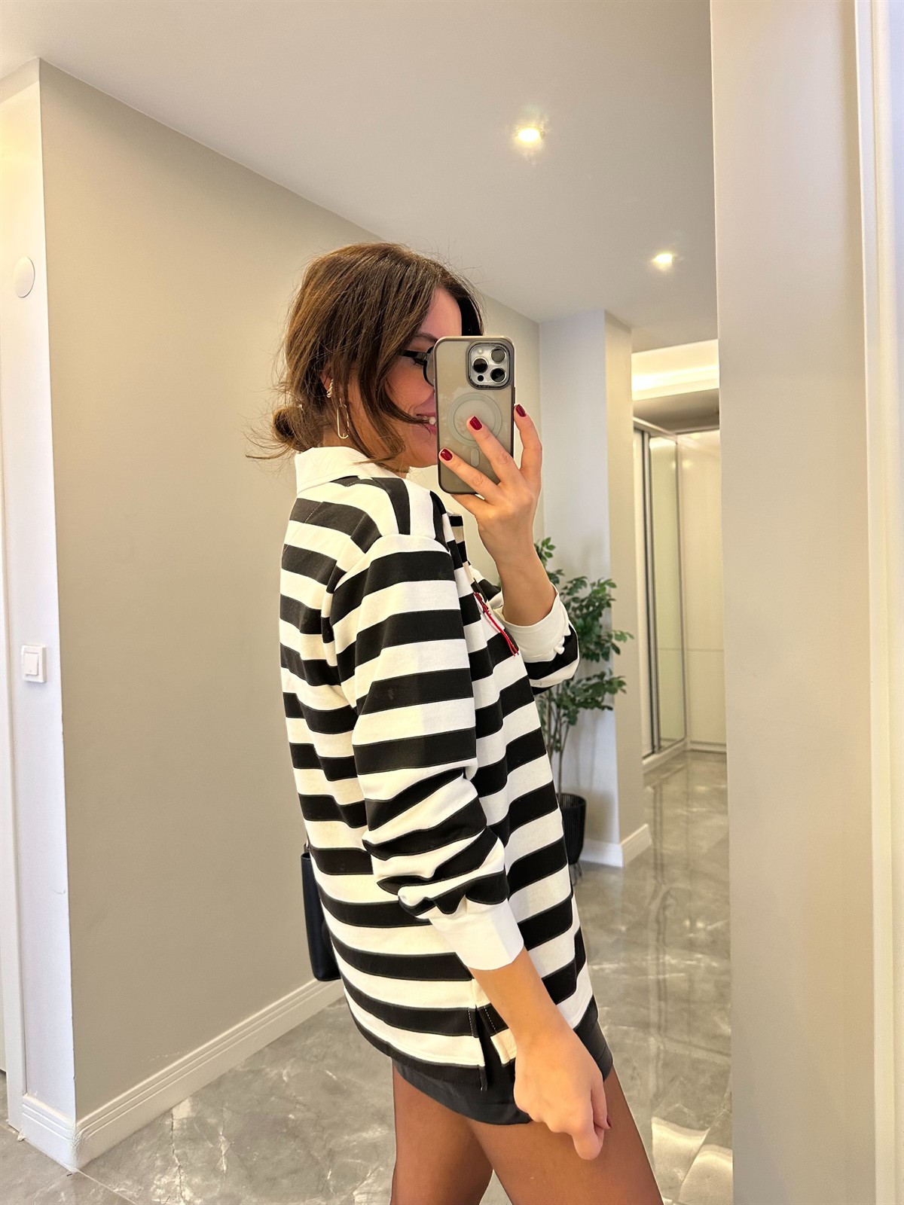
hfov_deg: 56.8
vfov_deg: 71.6
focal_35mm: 24
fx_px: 836
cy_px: 602
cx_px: 452
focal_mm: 6.86
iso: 200
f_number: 1.78
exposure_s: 1/50
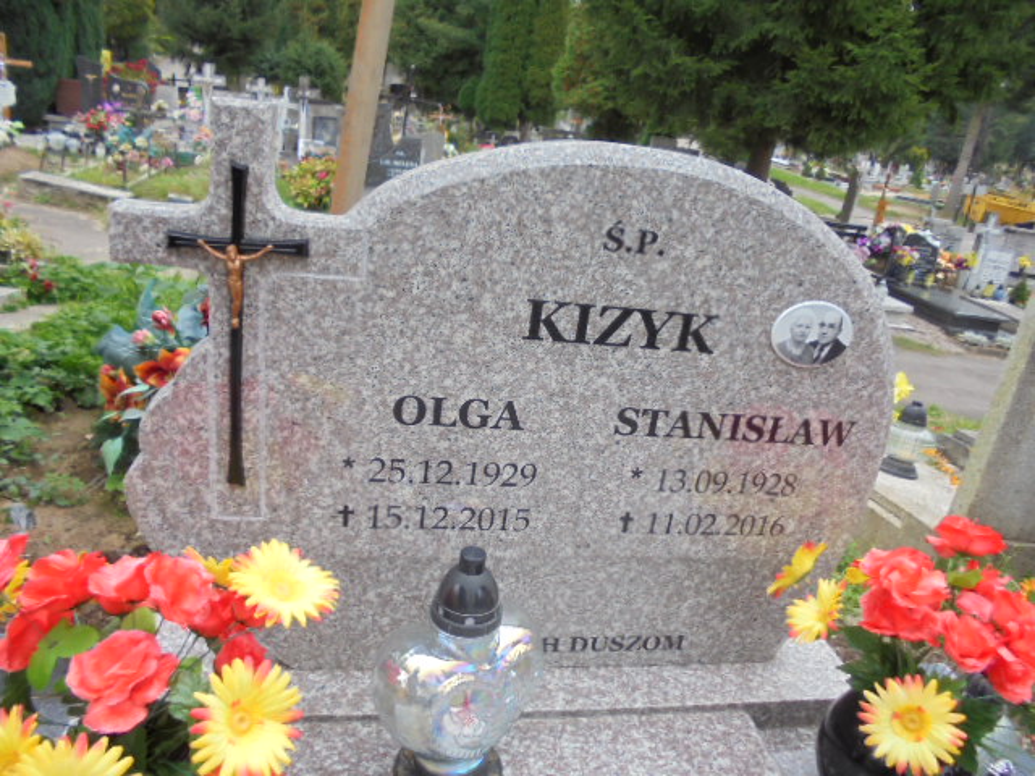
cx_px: 518
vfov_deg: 53.1
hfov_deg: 67.3
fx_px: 777
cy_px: 388
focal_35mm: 26
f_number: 3.5
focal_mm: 4.6
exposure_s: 1/80
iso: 100
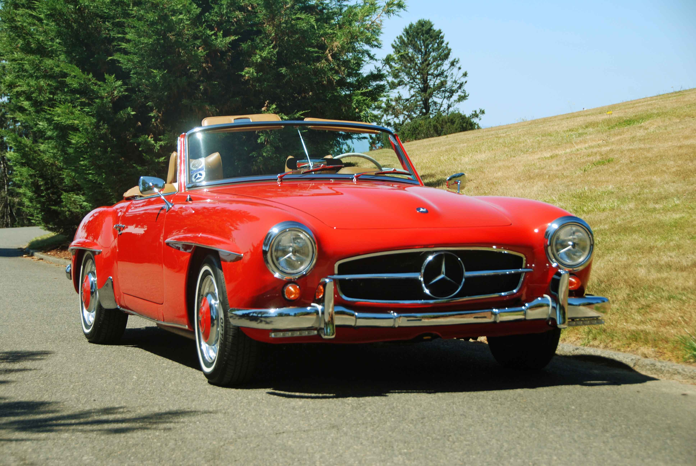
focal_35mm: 82
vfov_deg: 16.6
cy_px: 233
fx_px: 1597
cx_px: 348
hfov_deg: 24.6
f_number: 6.3
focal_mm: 55
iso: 100
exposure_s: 1/160
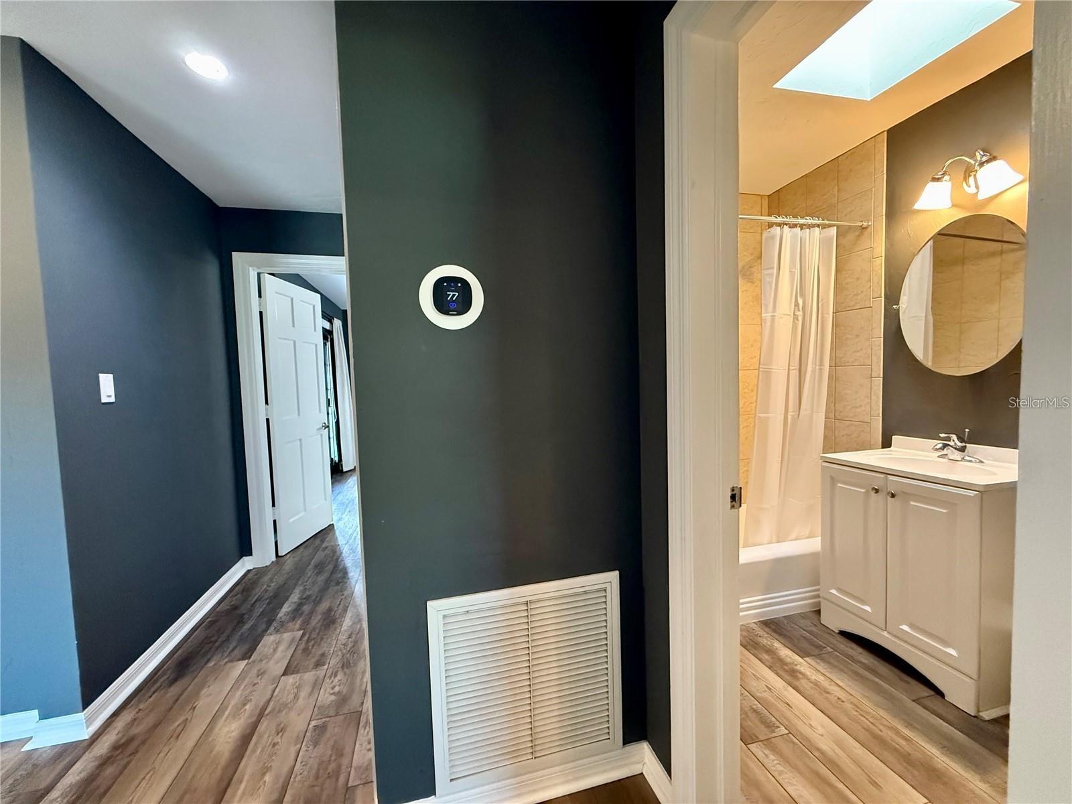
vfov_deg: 85.7
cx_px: 536
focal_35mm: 14
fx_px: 434
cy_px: 402
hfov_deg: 102.1
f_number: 2.2
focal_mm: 2.22
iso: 800
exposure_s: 1/60
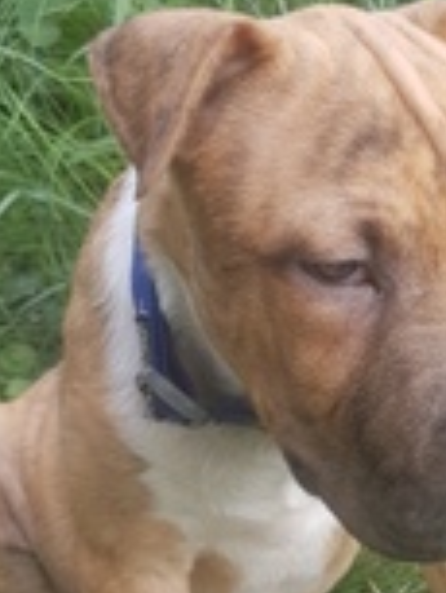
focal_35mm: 68
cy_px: 442
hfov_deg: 20.5
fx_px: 1167
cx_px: 500
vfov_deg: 28.1
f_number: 1.7
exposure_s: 1/170
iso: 40
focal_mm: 4.2
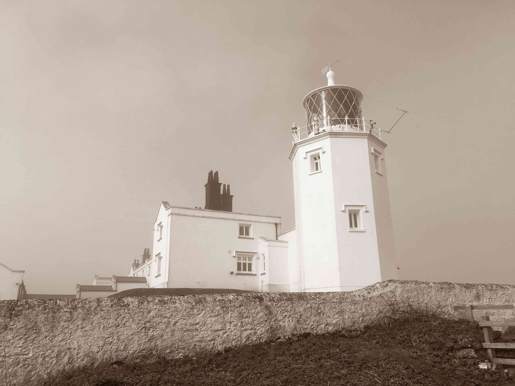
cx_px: 258
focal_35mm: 29
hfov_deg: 61.7
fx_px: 431
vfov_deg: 48.2
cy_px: 193
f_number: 2.2
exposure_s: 1/2959
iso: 25
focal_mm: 4.15
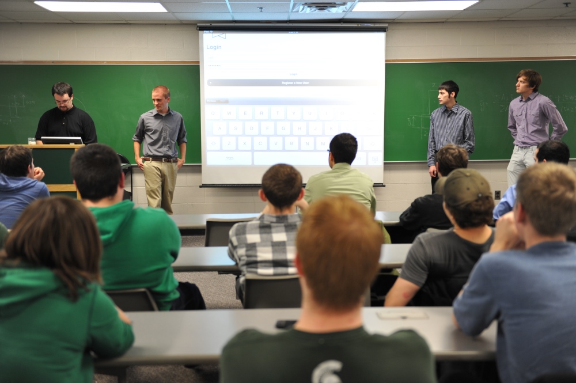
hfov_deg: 46.4
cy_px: 192
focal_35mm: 42
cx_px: 288
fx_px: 671
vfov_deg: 31.8
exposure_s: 1/60
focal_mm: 42
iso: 640
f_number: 2.8
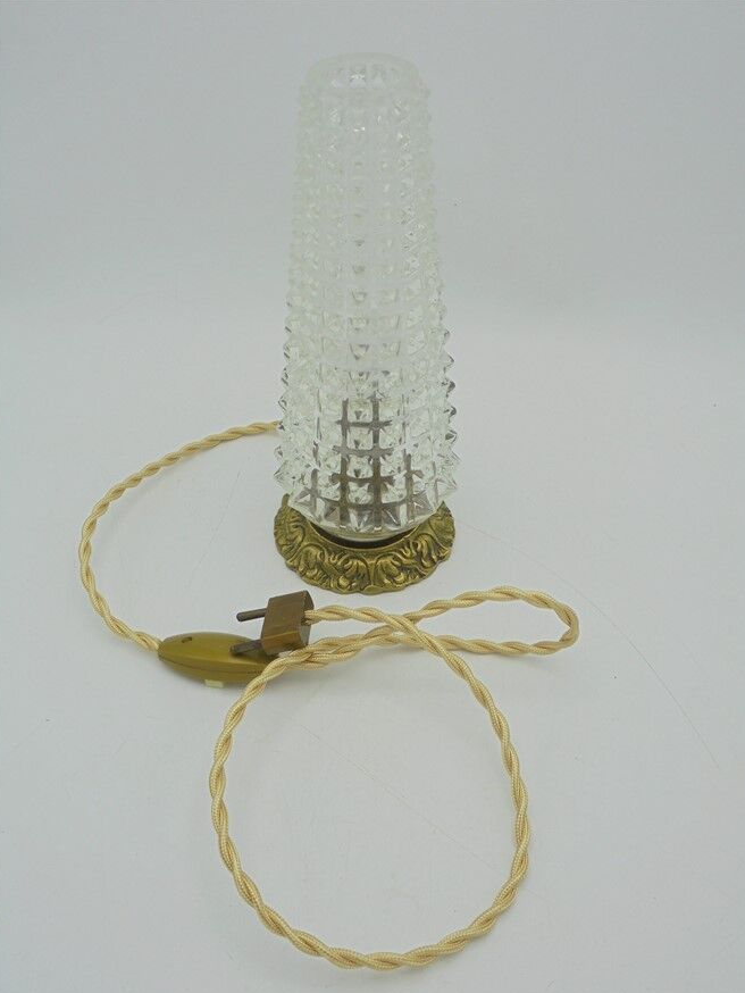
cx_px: 375
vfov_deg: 52.6
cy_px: 509
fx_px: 1004
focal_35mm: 35
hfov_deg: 40.7
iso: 100
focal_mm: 6.1
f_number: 4
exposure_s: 1/100
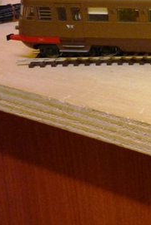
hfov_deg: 14.9
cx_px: 263
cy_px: 112
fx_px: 509
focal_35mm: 81
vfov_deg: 25.0
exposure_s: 1/30
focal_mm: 5.5
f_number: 2.8
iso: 400
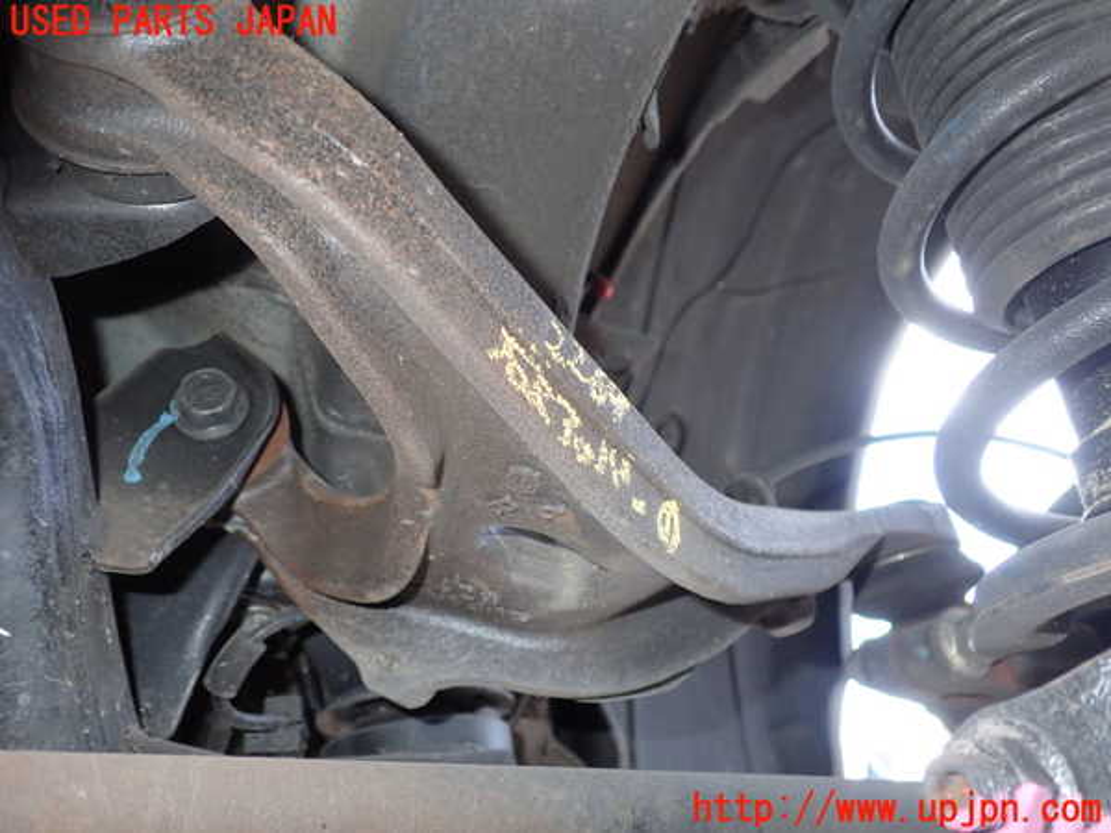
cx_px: 556
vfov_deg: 46.8
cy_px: 416
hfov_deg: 60.0
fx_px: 963
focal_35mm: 30
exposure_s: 1/30
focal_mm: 5.4
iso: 200
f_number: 6.3
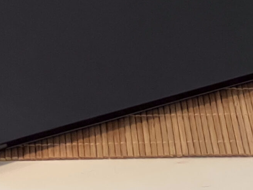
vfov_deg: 4.9
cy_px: -142
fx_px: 2185
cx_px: 59
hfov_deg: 6.6
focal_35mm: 299
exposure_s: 1/99
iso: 400
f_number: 2.8
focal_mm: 9
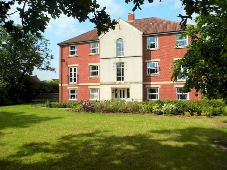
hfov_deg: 69.4
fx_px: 164
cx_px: 114
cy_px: 85
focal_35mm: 25
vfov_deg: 54.9
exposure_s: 1/125
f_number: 8.9
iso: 100
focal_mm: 4.5
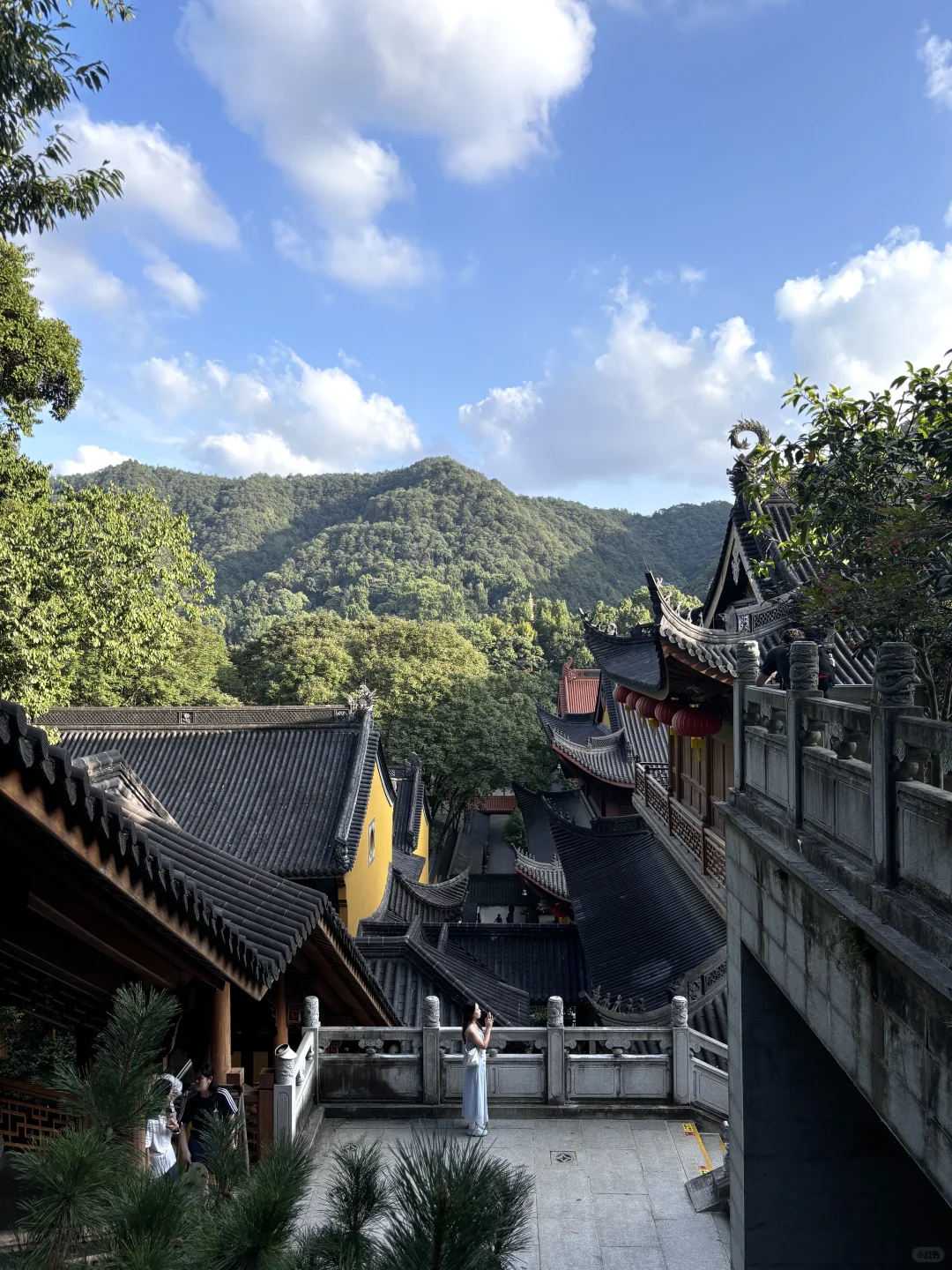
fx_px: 953
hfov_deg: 53.1
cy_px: 635
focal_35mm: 26
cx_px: 476
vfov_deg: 67.3
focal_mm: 5.96
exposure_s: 1/978
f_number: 1.6
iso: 50
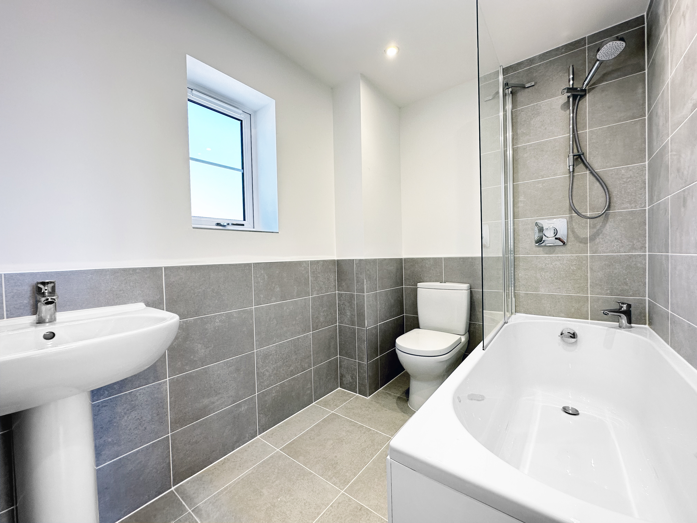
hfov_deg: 102.1
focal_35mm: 14
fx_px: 282
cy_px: 262
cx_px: 348
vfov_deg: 85.7
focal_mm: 2.22
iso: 125
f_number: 2.2
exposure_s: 1/100
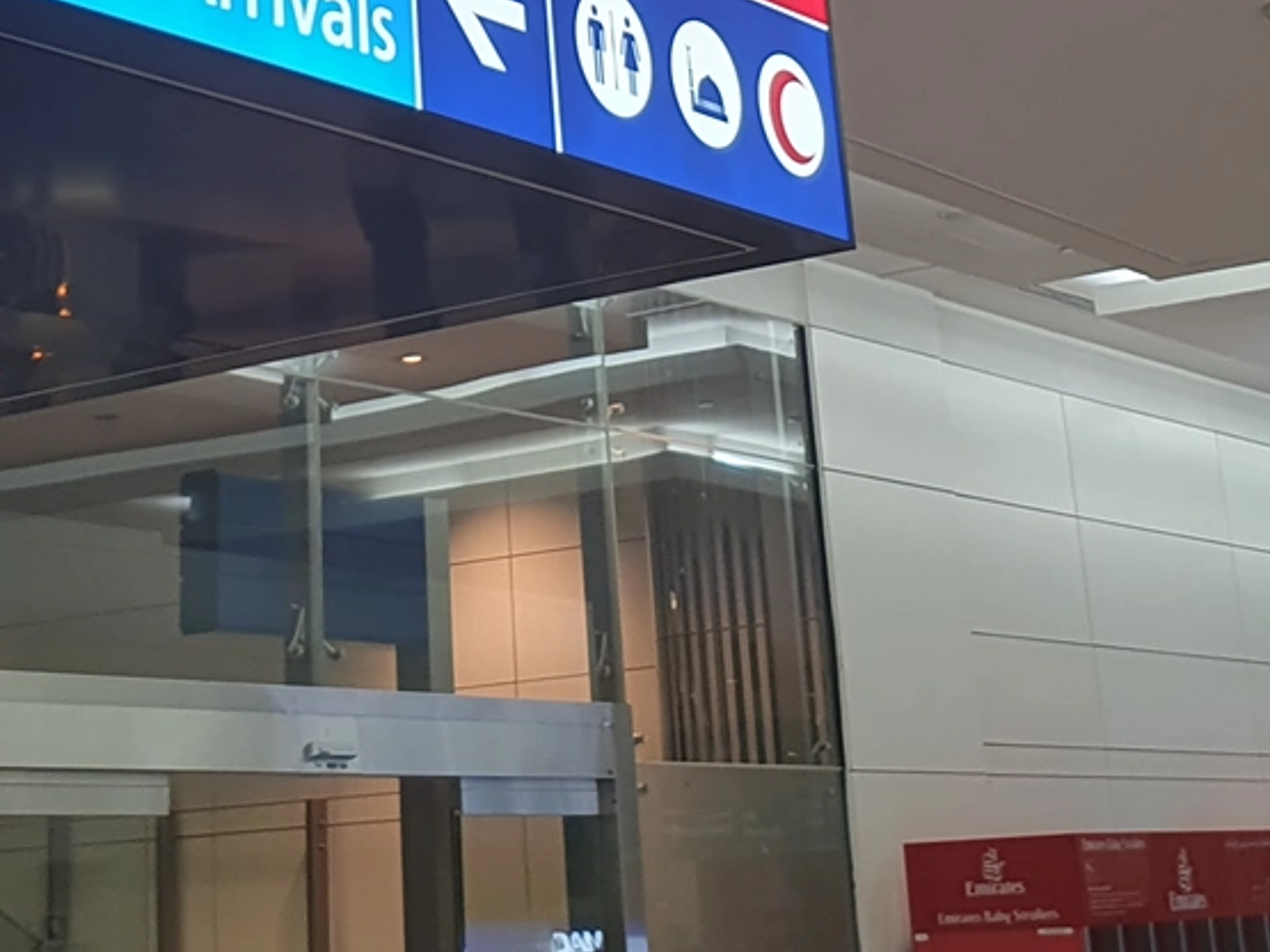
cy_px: -281
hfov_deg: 25.9
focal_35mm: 75
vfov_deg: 18.3
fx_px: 2751
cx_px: 451
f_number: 1.5
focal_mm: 4.32
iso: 50
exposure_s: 1/100
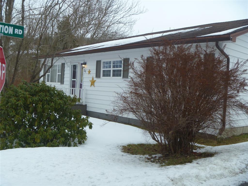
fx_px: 251
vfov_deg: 40.7
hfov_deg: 52.6
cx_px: 124
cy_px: 93
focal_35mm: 35
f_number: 3.5
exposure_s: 1/125
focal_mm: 6.3
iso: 80
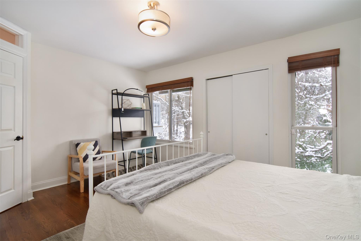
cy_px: 120
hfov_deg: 95.0
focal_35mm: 16
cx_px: 180
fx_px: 165
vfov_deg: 72.0
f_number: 11
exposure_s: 1/30
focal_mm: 11
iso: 640
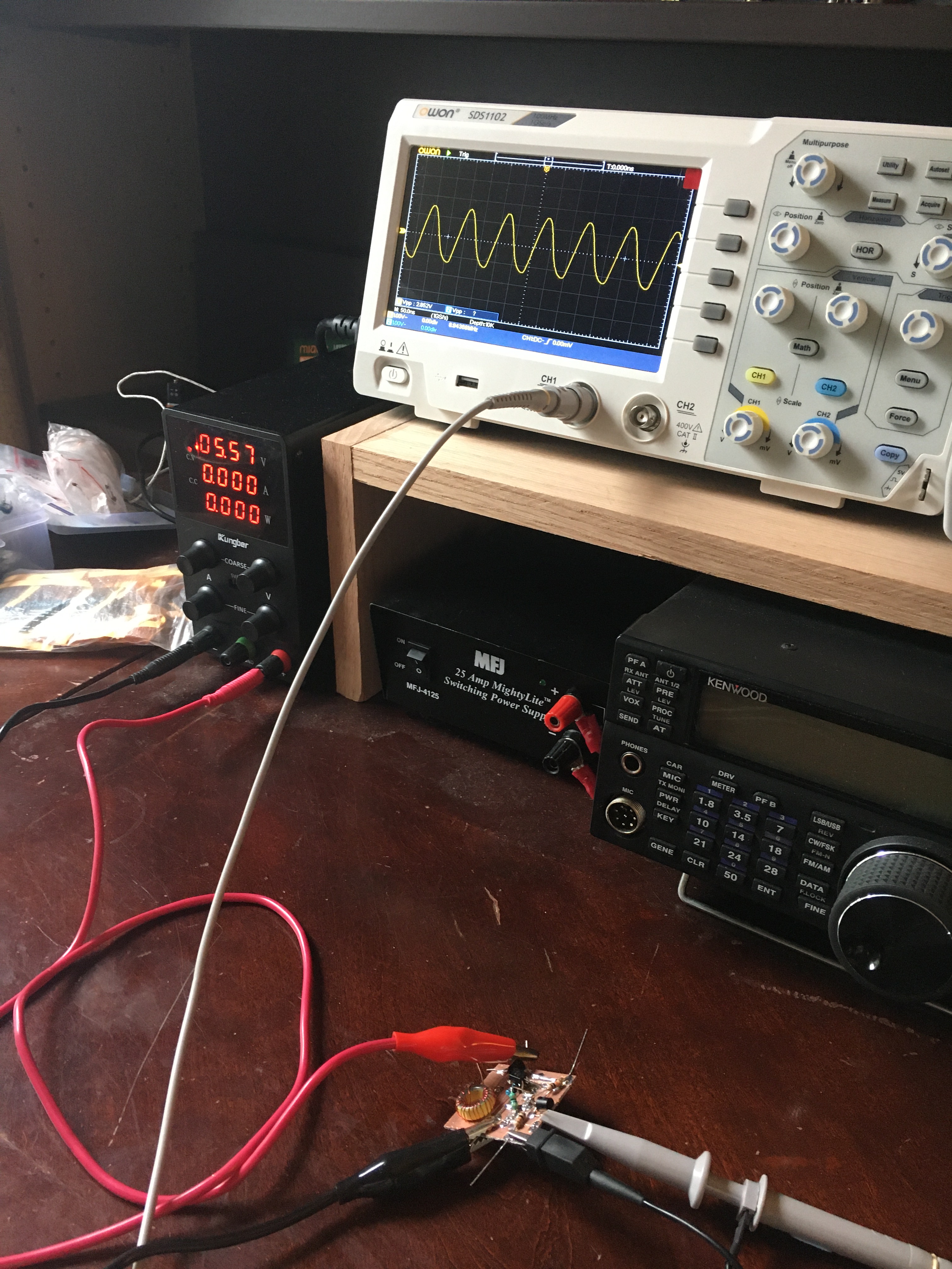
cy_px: 634
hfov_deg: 48.2
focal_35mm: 29
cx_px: 476
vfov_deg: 61.7
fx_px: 1063
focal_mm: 4.15
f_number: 2.2
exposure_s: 1/24
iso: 200
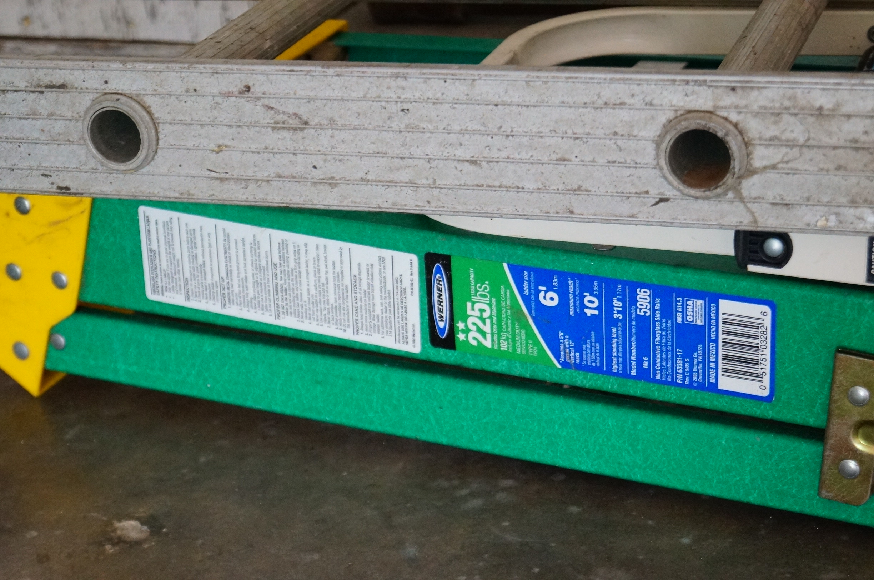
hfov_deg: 27.0
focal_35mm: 75
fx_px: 1818
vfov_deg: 18.1
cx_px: 437
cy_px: 290
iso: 3200
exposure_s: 1/30
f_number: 5.6
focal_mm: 50
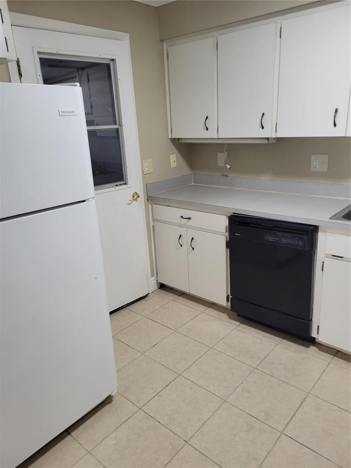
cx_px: 176
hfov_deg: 53.1
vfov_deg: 67.3
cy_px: 234
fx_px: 352
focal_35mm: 26
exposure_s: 1/60
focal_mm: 5.4
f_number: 1.8
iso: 160
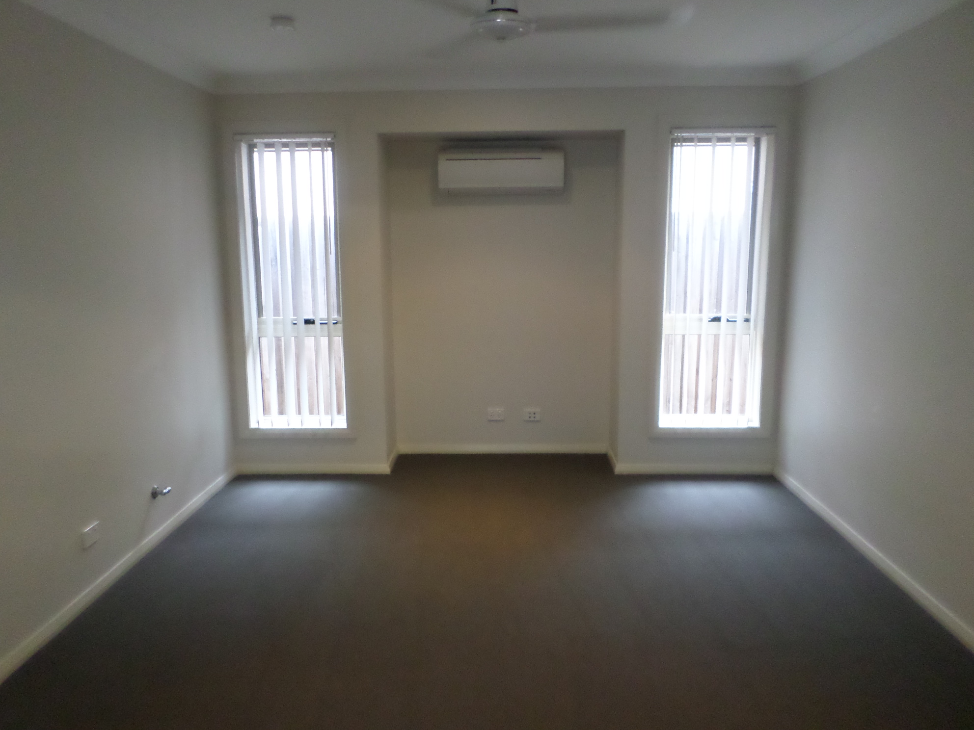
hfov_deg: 69.4
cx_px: 487
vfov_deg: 54.9
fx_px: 703
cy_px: 365
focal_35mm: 25
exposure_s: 1/30
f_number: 2.5
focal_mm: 4.5
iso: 400
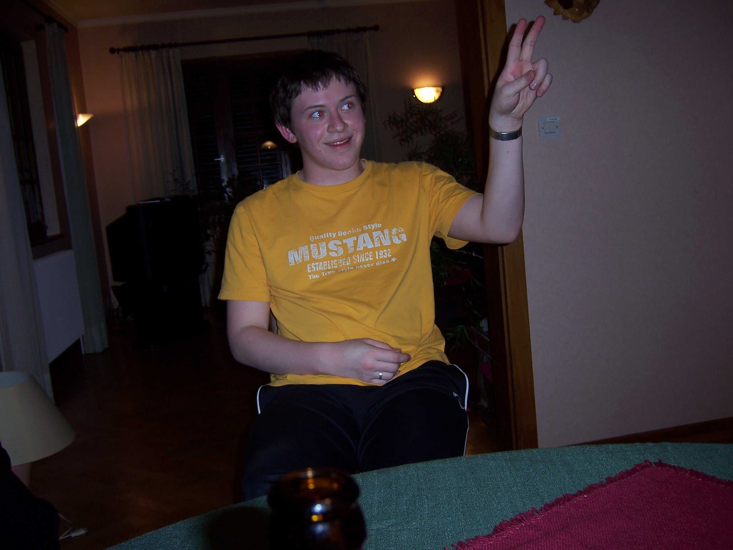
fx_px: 762
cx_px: 366
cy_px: 275
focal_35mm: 36
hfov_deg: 51.4
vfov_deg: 39.7
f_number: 2.8
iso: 80
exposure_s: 1/60
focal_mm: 6.2
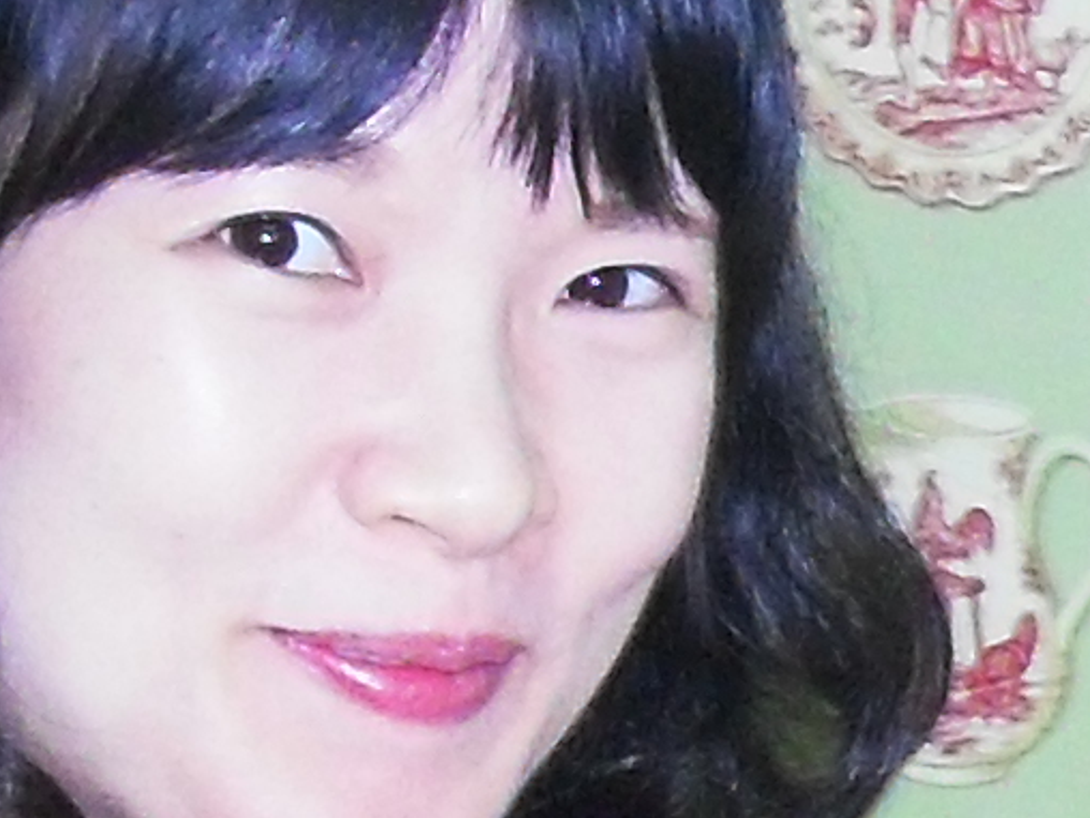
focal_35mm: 244
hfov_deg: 7.6
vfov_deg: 6.1
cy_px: 872
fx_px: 7683
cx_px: 2607
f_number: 2.8
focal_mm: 6.3
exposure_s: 1/45
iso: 200
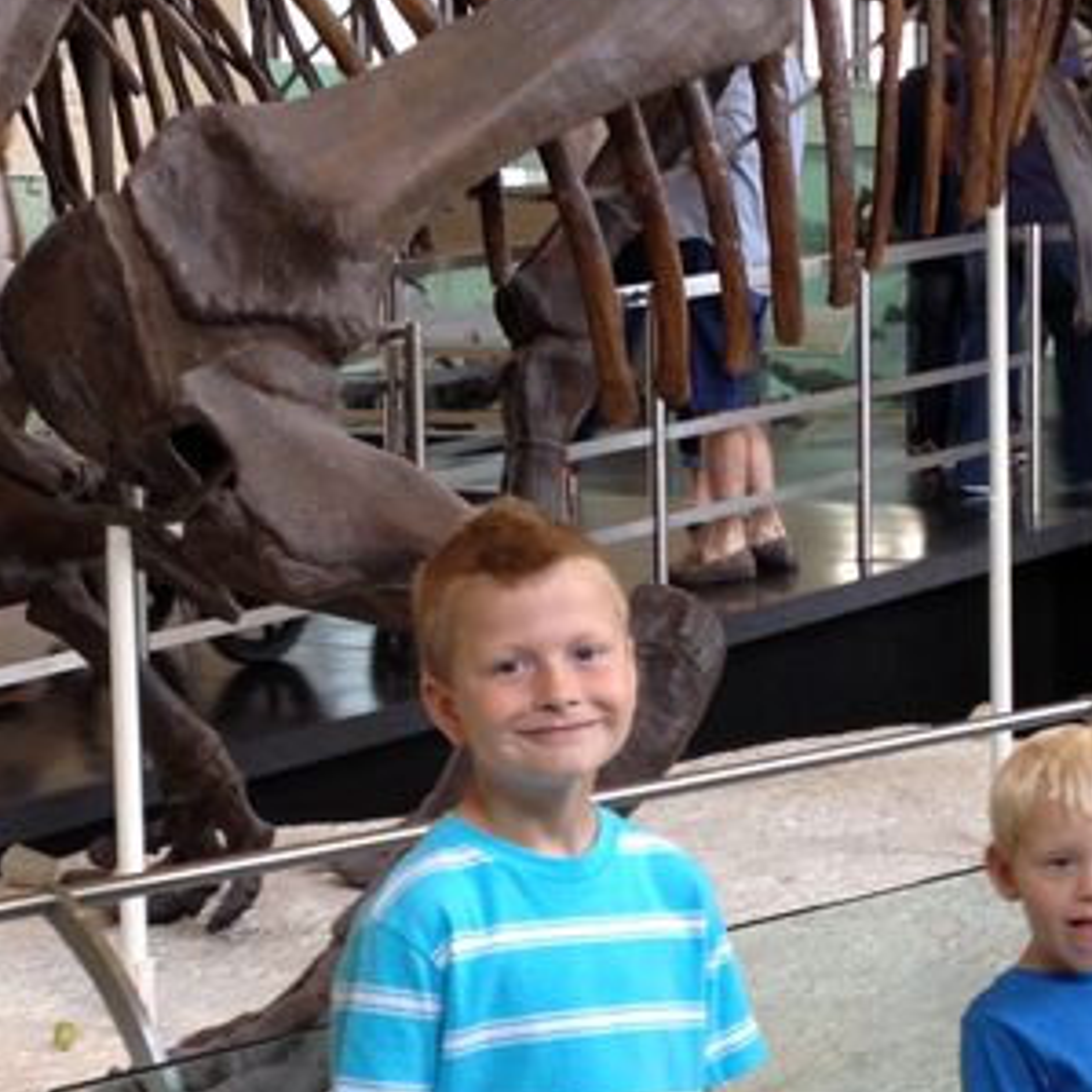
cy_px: 701
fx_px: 3783
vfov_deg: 16.4
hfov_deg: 16.4
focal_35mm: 106
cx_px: 493
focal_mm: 4.28
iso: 50
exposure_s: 1/30
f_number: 2.4
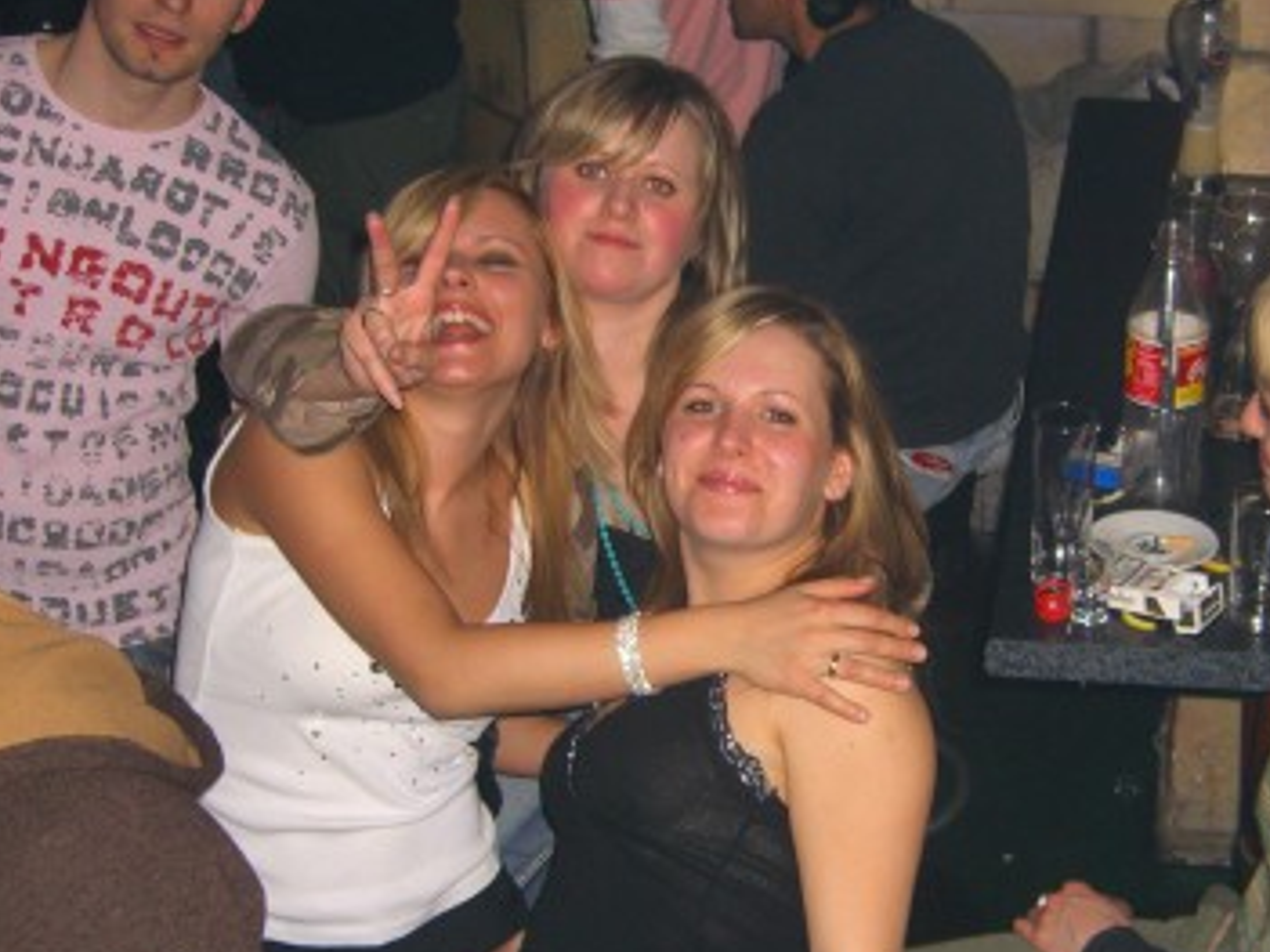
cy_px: 597
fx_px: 2384
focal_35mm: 65
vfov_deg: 22.5
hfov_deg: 29.6
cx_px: 839
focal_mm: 7.9
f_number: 2.8
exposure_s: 1/60
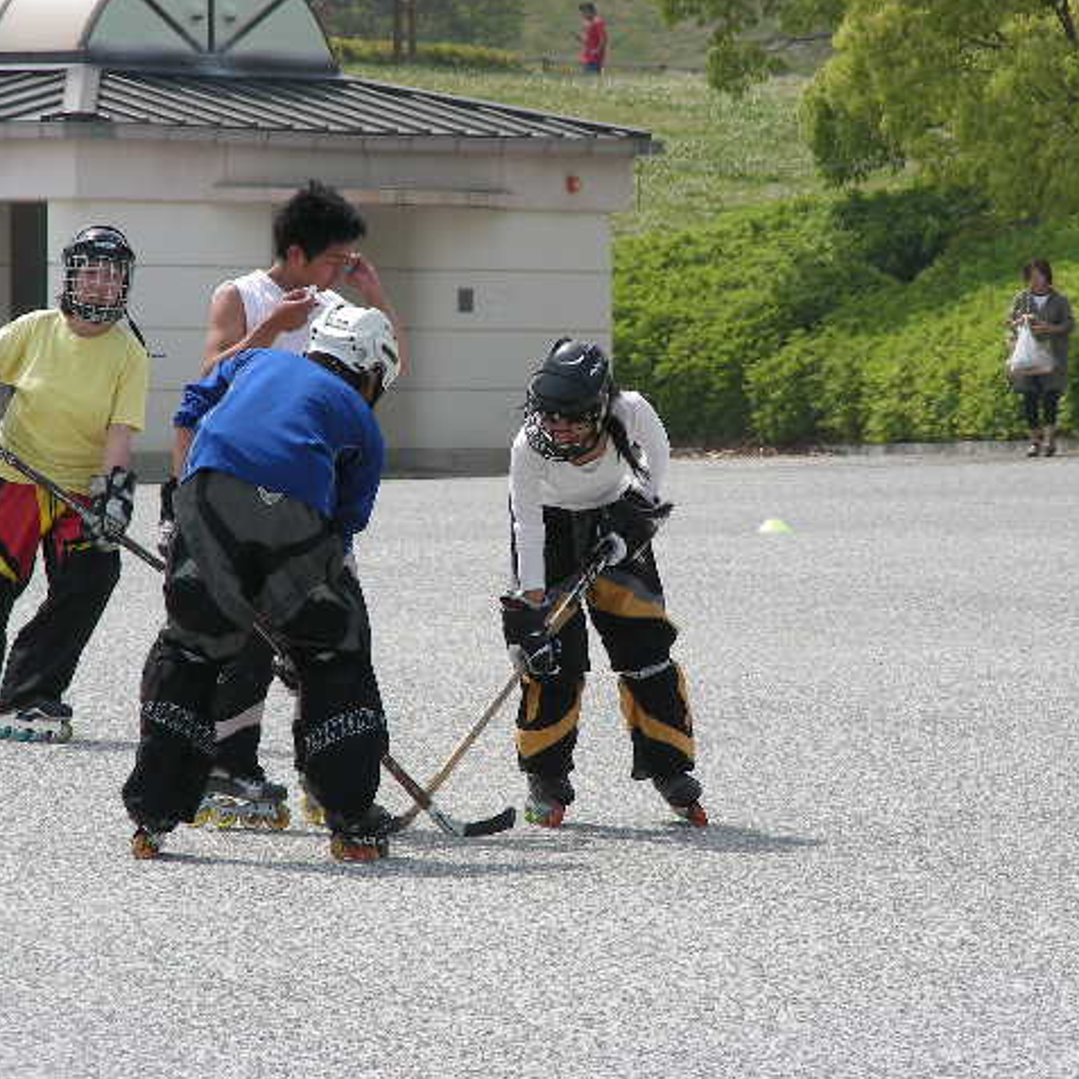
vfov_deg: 6.4
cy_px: 538
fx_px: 9627
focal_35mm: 273
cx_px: 561
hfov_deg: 6.4
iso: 50
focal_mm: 38.3
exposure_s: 1/359
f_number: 4
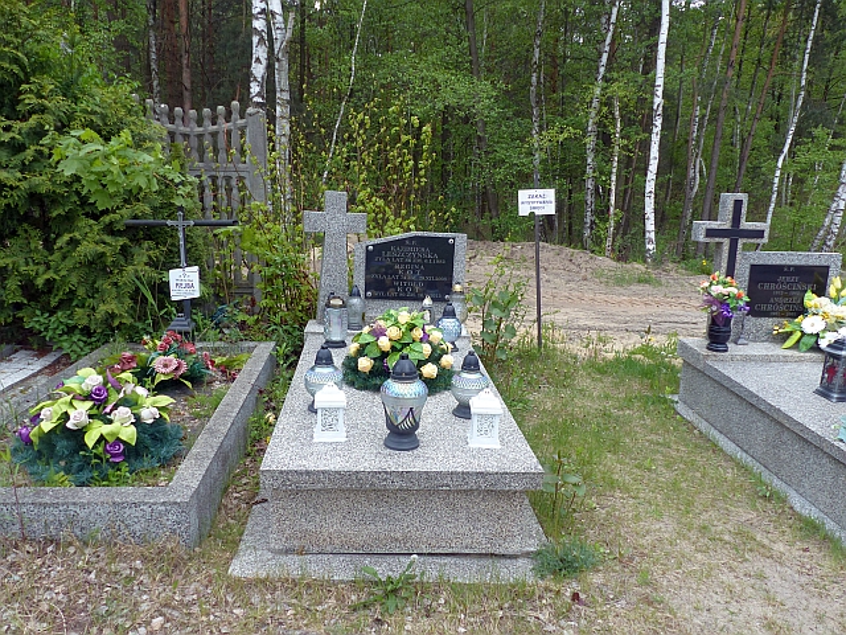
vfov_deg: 54.9
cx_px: 423
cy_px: 318
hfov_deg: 69.4
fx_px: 611
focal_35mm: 25
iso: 100
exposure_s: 1/160
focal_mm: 4.5
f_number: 4
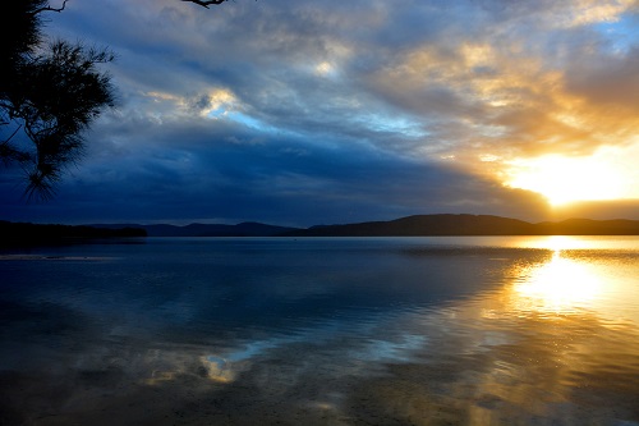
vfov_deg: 47.9
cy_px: 213
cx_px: 320
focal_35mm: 27
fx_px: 479
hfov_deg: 67.4
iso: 400
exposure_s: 1/1600
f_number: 5.6
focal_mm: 18
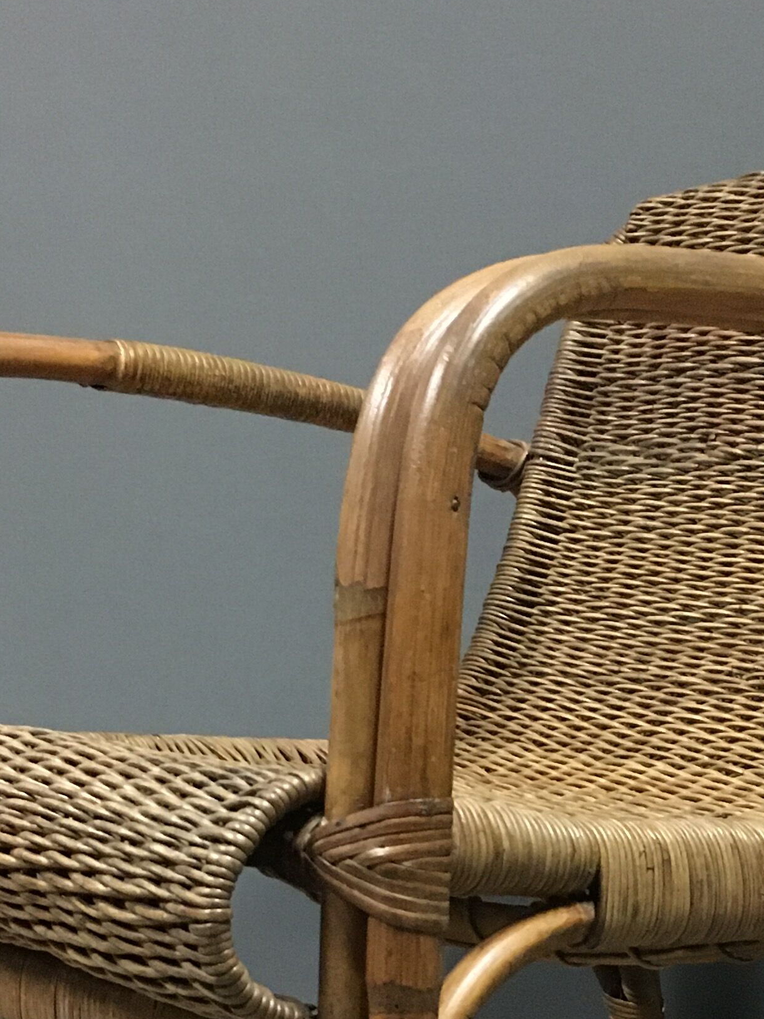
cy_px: 865
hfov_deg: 20.3
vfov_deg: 26.4
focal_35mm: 72
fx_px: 2119
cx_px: 546
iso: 320
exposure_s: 1/17
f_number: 2.2
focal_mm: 4.15
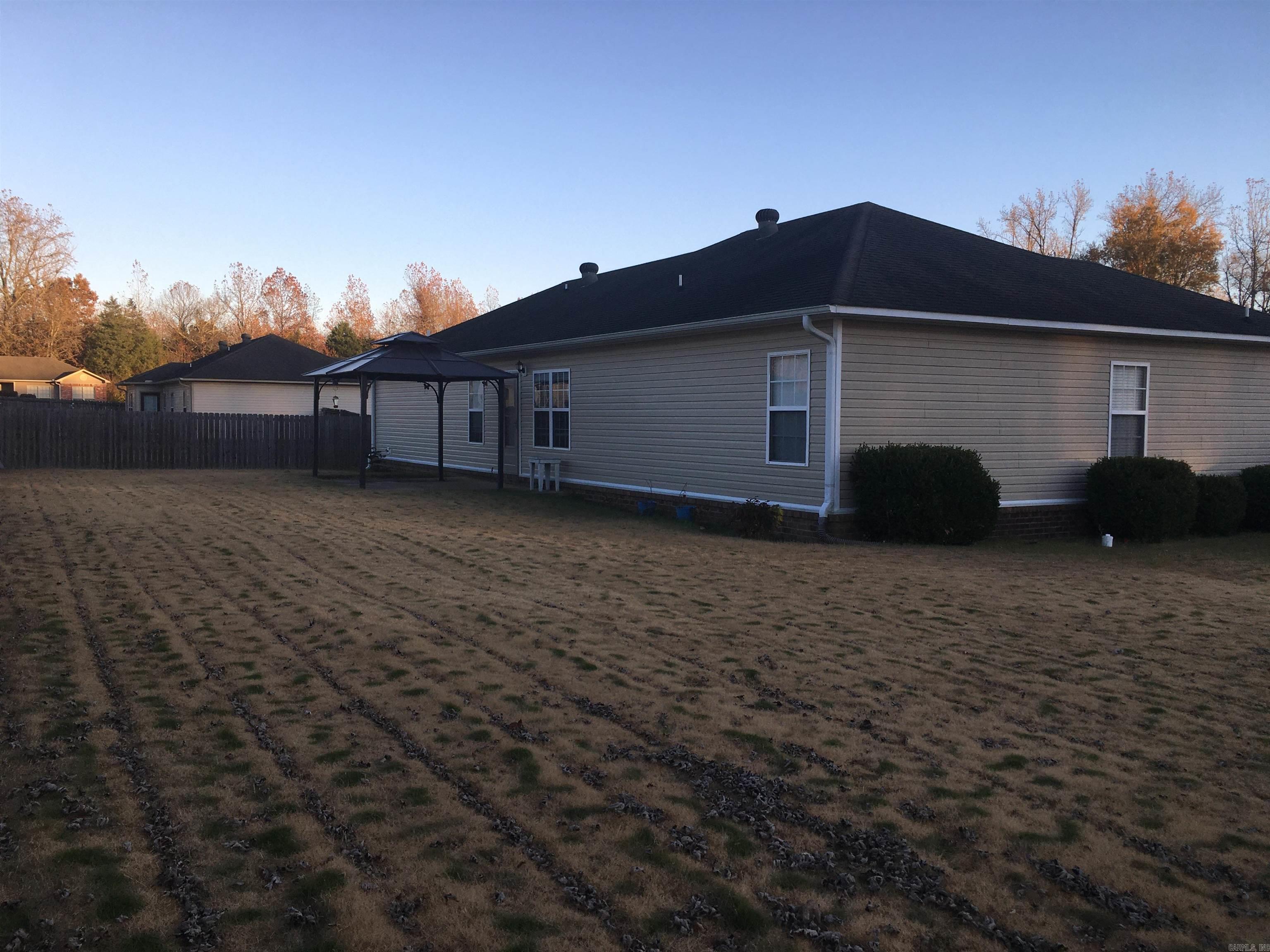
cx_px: 635
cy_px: 476
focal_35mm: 29
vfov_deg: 48.2
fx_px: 1064
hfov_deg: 61.7
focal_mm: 4.15
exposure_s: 1/472
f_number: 2.2
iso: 25
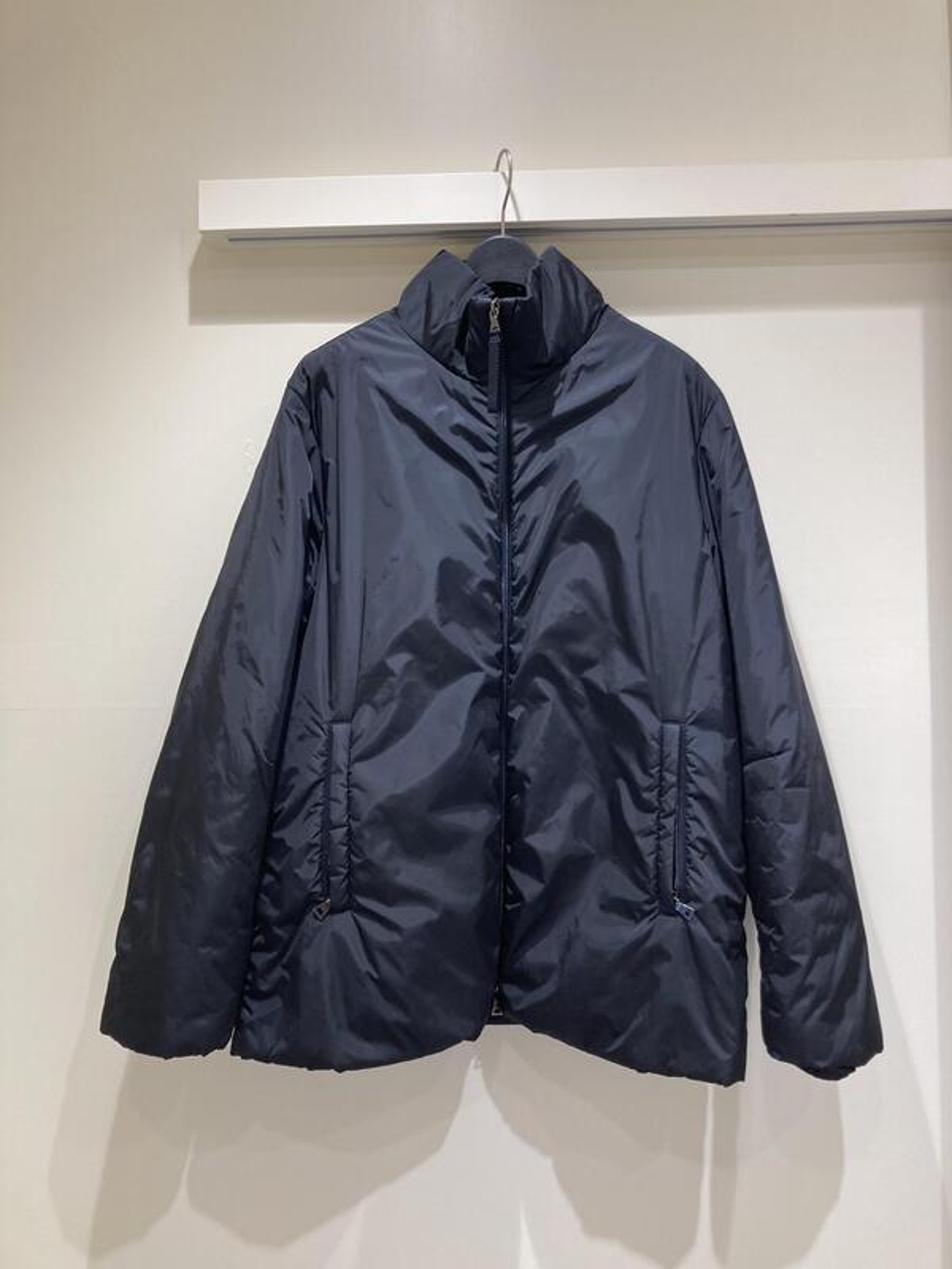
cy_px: 634
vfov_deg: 63.4
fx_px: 1027
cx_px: 476
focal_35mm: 28
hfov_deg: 49.7
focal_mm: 3.99
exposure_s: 1/76
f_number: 1.8
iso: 80
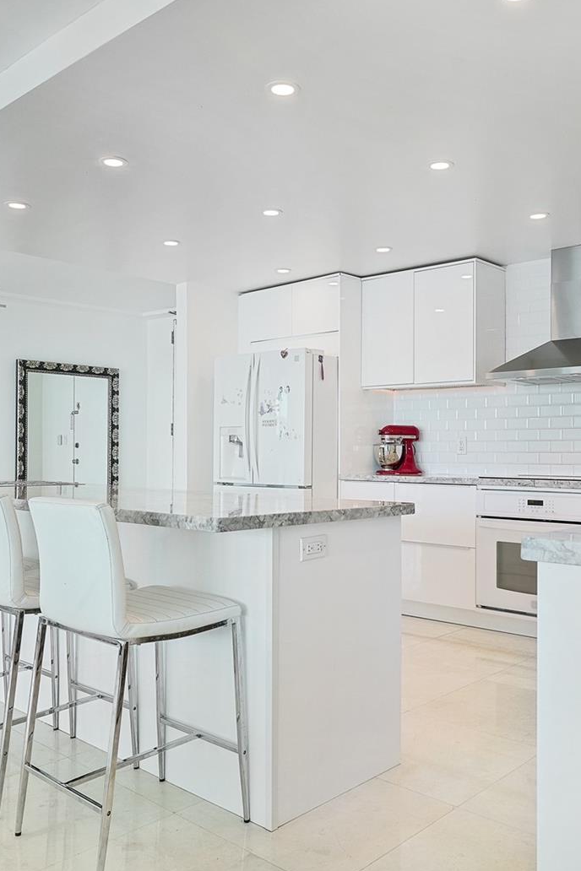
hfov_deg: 42.3
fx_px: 750
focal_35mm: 31
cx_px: 318
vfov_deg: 60.3
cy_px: 432
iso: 250
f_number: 8
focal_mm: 20
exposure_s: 1/15
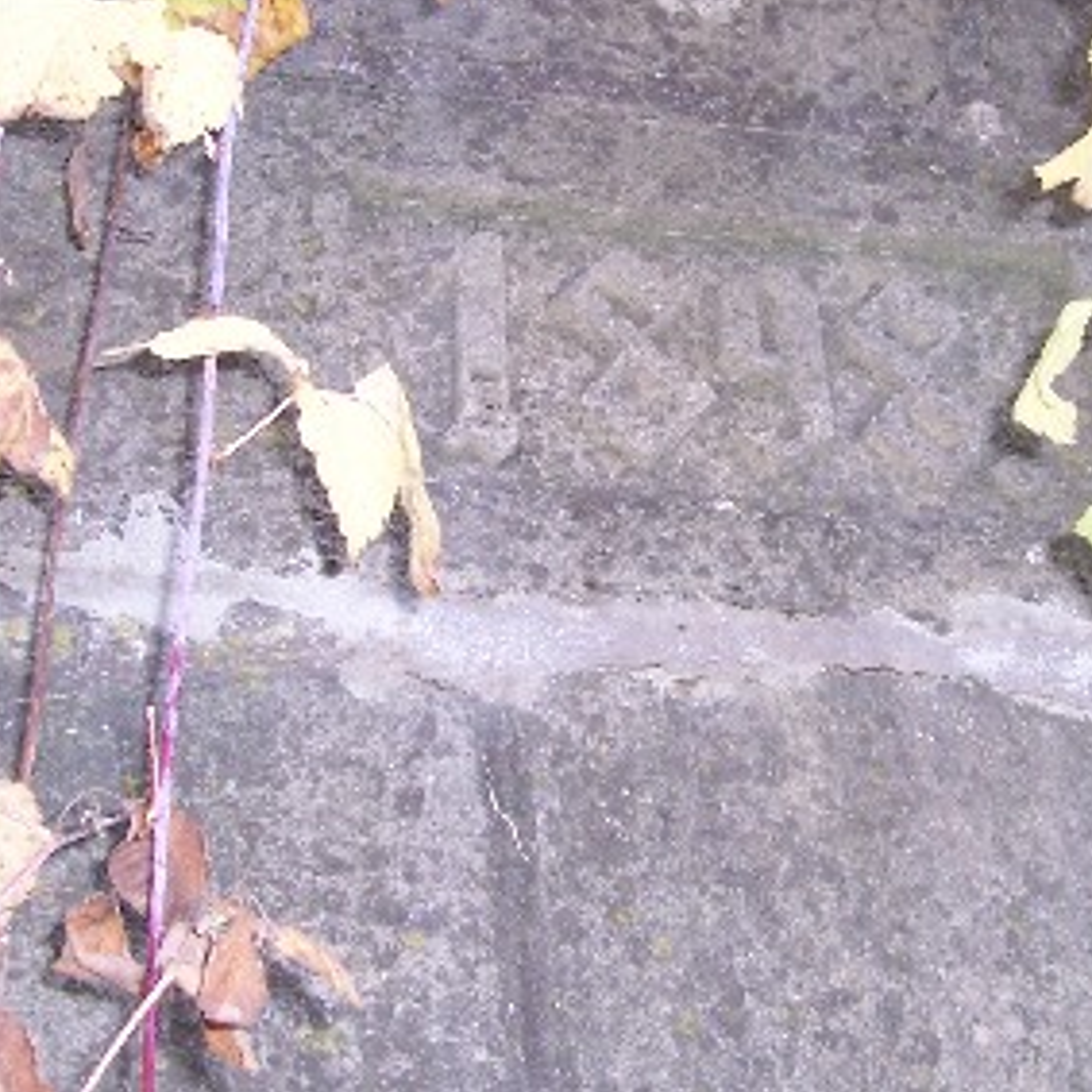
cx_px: 695
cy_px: 343
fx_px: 2141
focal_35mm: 60
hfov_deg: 28.5
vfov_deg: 28.4
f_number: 2.7
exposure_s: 1/60
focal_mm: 5.6
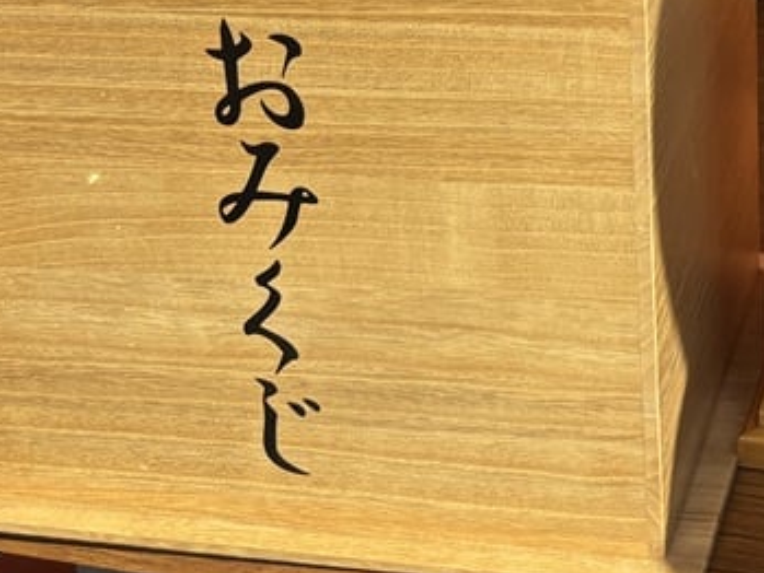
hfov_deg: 21.9
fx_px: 1877
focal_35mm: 85
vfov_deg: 15.9
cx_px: 814
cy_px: -304
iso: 50
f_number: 1.6
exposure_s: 1/3650
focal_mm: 5.96
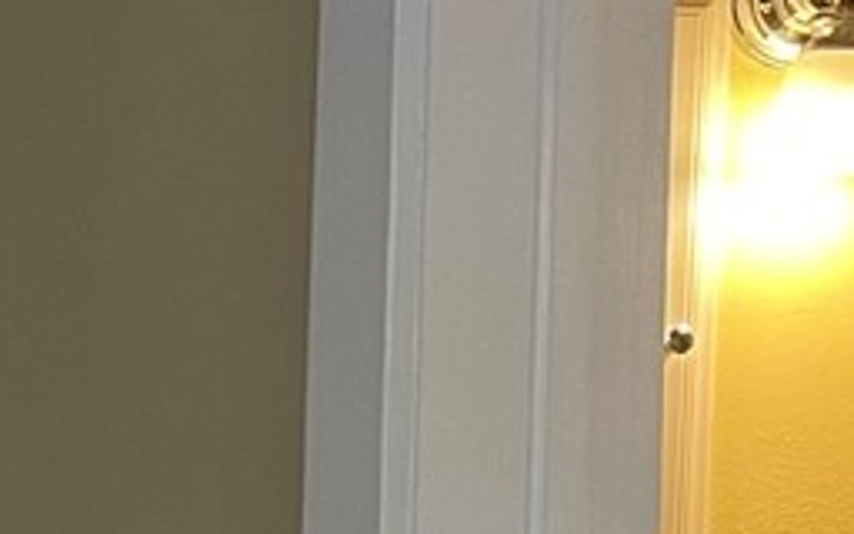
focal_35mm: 172
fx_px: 4003
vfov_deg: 7.5
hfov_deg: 10.2
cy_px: 768
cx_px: -1328
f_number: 1.6
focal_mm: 4.2
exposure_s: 1/60
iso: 100
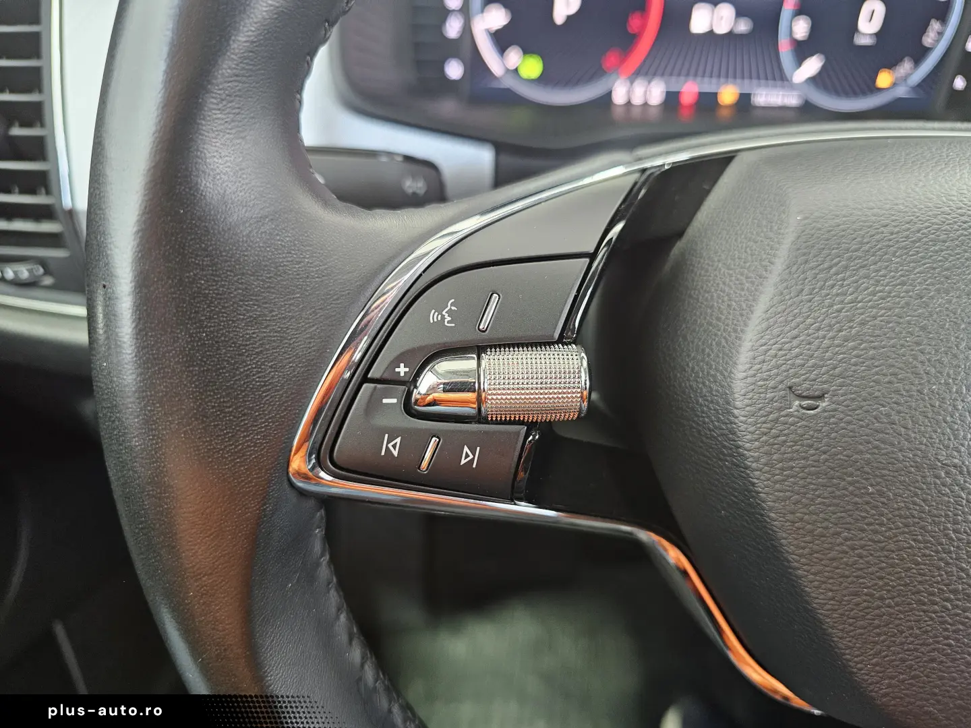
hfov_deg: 73.9
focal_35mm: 23
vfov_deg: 58.9
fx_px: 645
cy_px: 364
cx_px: 486
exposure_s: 1/42
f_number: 1.7
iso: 500
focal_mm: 6.3
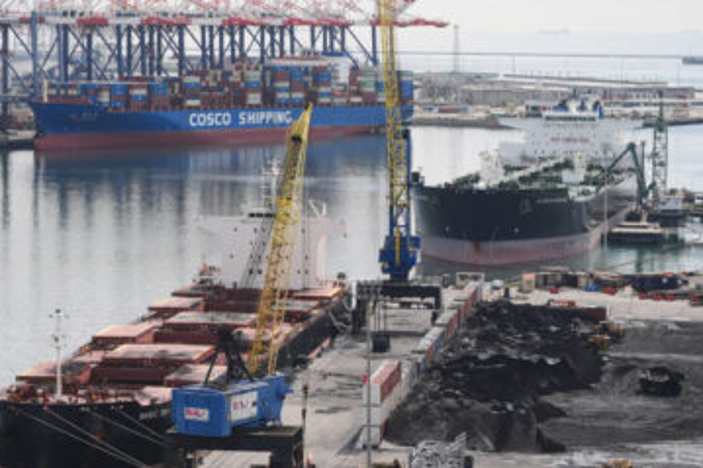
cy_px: 235
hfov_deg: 15.8
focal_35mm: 130
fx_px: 2537
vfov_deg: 10.5
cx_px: 335
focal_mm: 111
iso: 320
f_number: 5.6
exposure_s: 1/3200
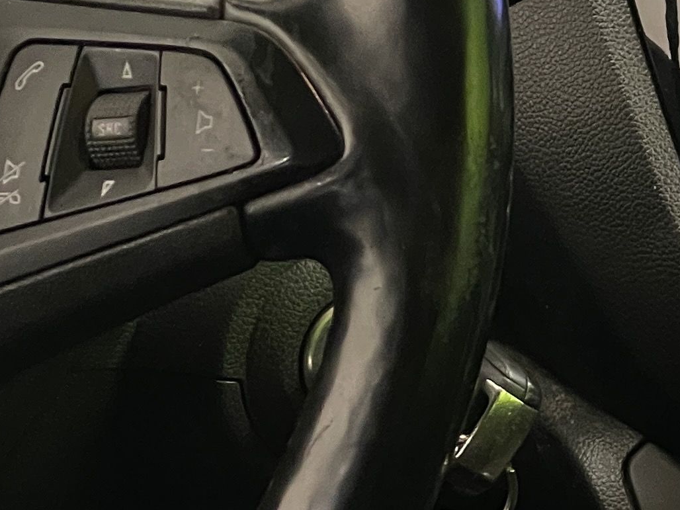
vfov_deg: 7.3
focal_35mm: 204
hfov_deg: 9.4
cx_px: 1064
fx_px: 4007
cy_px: 230
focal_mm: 6
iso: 320
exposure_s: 1/50
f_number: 2
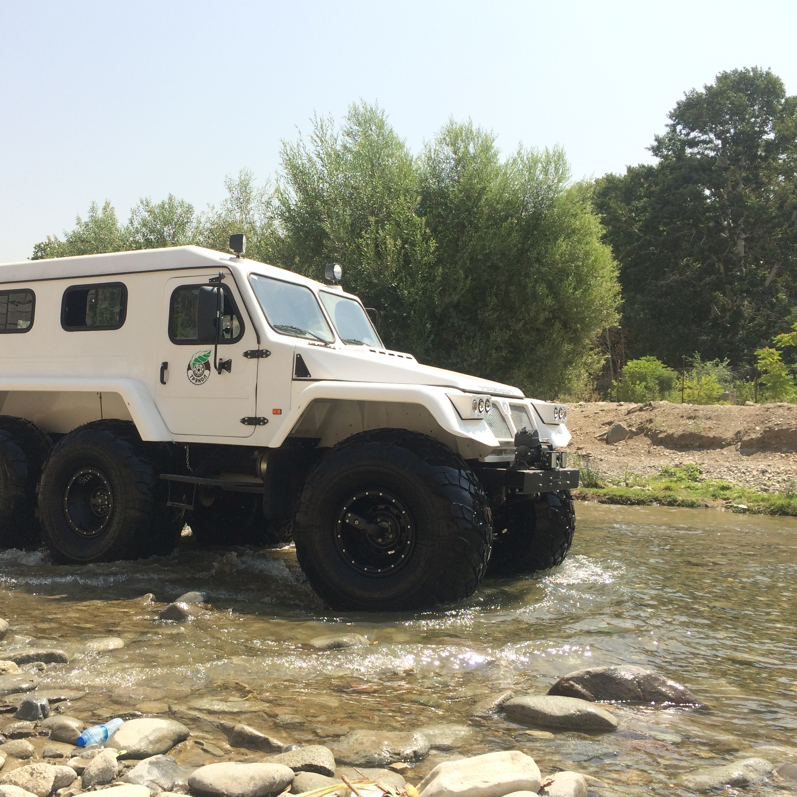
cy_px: 401
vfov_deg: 47.2
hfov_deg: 46.6
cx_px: 278
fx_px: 912
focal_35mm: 35
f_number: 2.2
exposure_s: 1/1368
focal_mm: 4.15
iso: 32
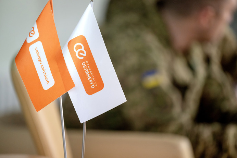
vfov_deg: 6.9
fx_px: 1316
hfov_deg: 10.3
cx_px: 118
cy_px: 79
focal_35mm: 200
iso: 3200
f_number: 2.8
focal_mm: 200
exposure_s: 1/60
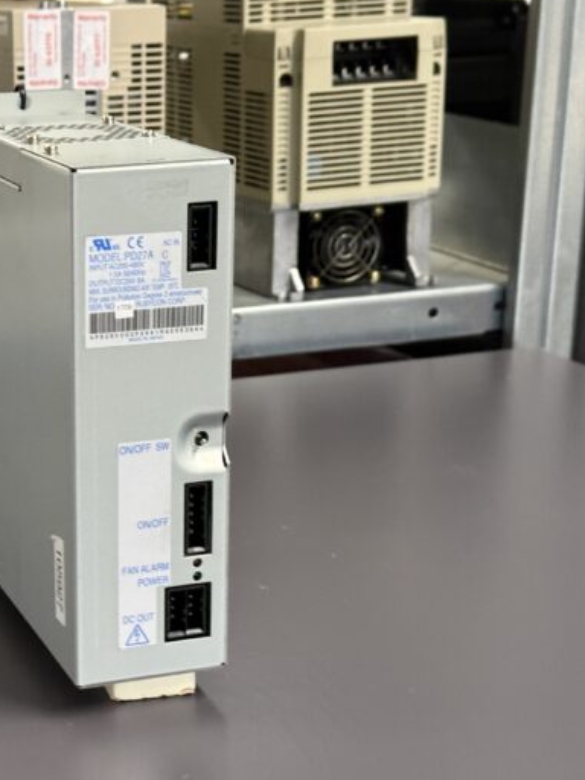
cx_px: 27
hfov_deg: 19.9
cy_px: 416
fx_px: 1622
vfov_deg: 27.0
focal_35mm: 72
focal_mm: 6.76
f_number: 1.78
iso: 250
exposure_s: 1/50
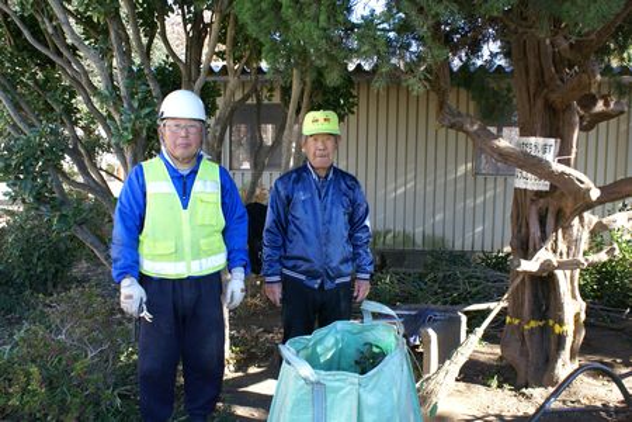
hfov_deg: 61.9
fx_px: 527
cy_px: 211
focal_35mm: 30
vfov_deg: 43.6
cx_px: 316
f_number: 5.6
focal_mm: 20
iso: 100
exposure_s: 1/50
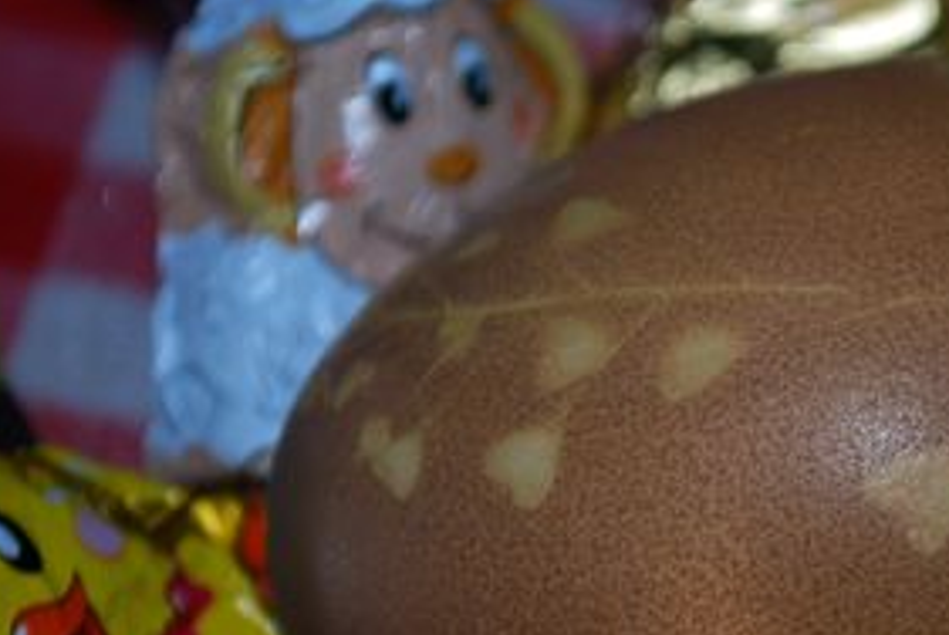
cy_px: 481
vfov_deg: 7.6
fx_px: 4805
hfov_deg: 11.2
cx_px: 912
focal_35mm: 182
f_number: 5.6
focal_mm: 55
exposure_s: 1/125
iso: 100
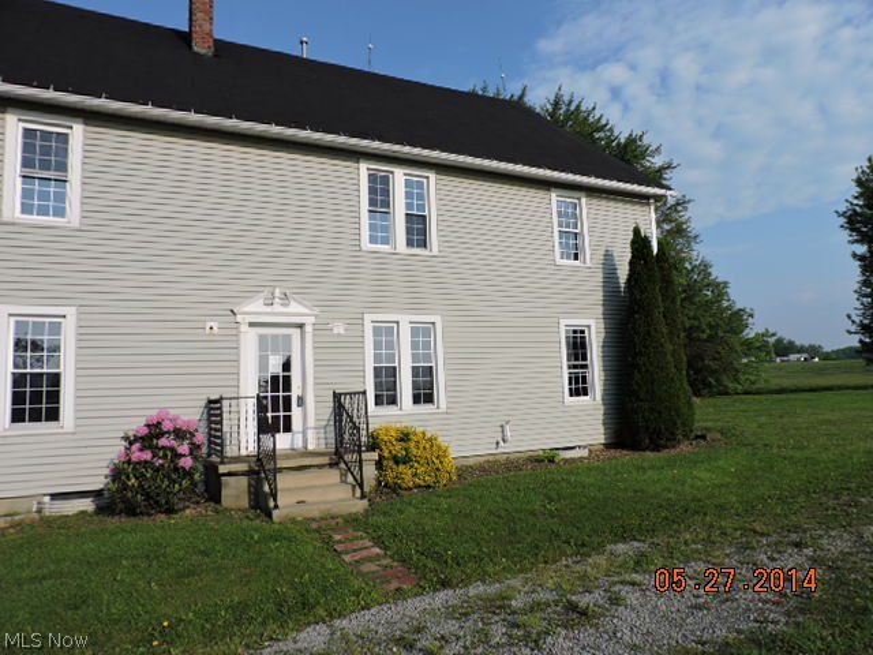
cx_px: 436
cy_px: 328
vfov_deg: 56.8
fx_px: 605
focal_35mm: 24
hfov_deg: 71.6
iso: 100
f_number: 3.3
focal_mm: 4.3
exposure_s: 1/1250
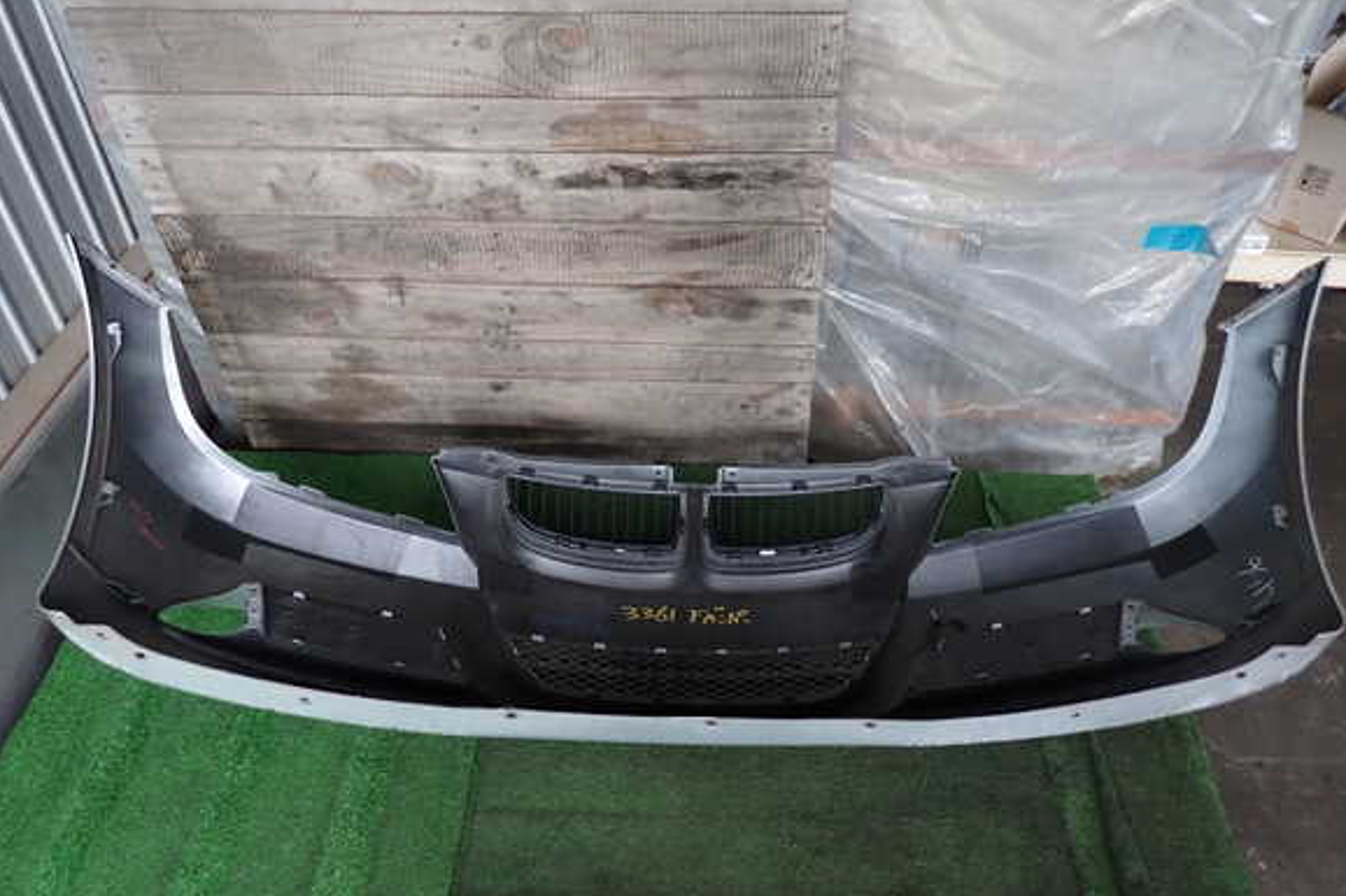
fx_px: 1009
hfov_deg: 67.4
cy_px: 458
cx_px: 694
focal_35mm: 27
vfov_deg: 47.9
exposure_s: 1/80
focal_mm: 4.5
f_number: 2
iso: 100
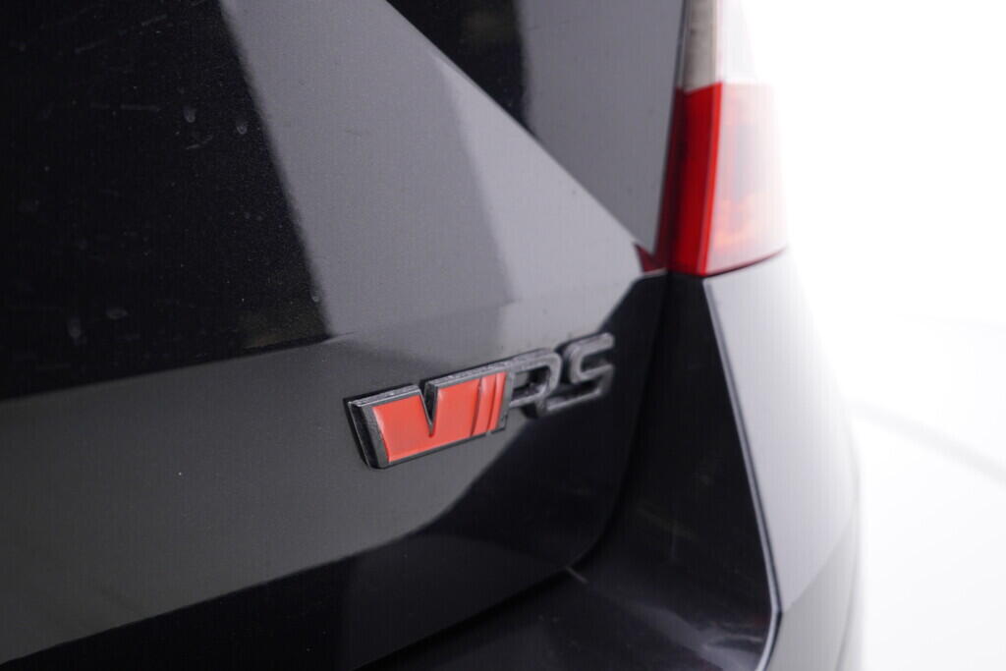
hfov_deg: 53.1
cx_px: 503
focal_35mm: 36
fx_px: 1006
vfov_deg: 36.9
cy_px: 336
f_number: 2.8
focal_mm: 24
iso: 200
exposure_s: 1/40
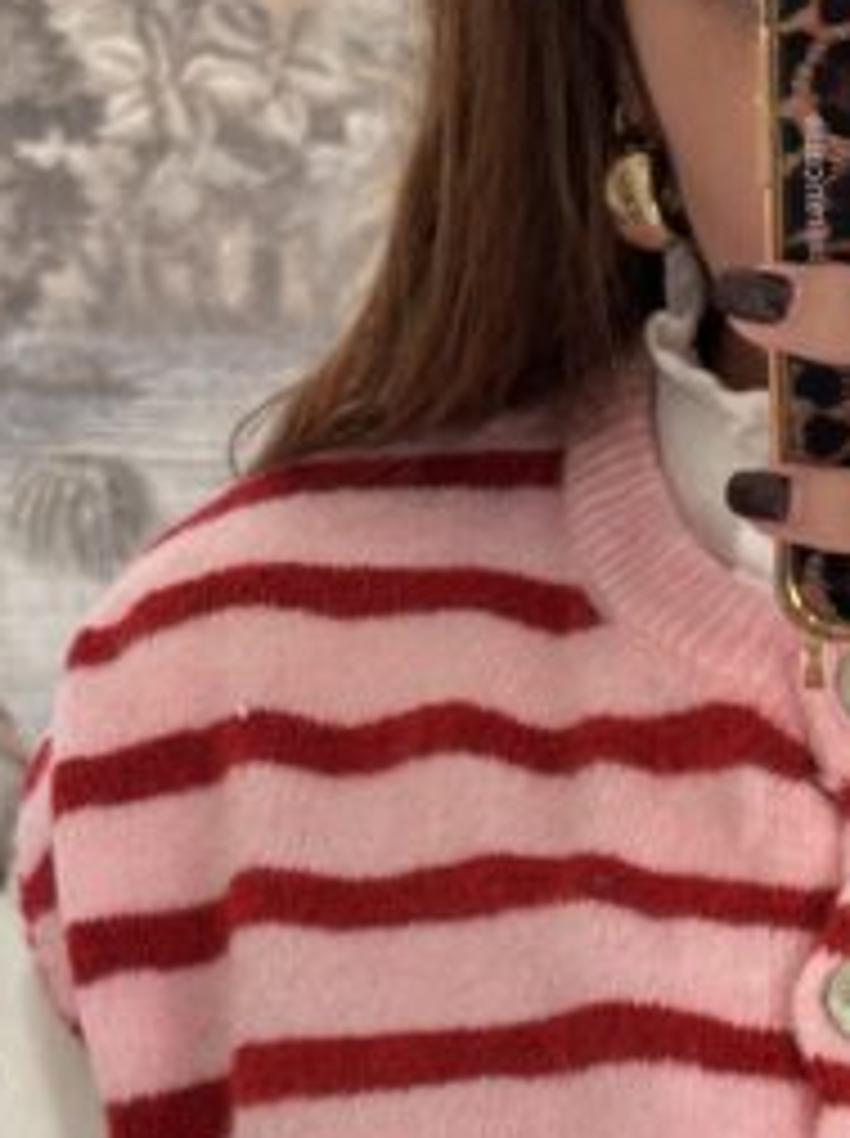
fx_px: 4989
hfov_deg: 9.5
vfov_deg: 12.9
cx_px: 1183
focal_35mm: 152
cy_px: 1089
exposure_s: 1/79
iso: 80
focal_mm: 6.86
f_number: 1.78
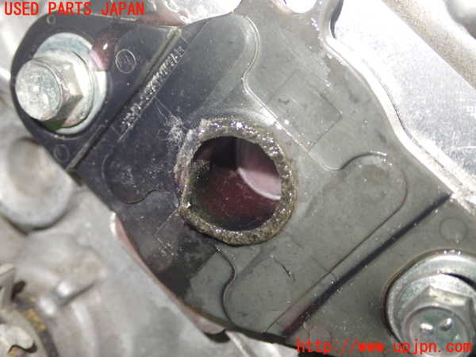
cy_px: 178
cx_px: 238
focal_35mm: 50
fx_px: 688
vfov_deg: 29.1
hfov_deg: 38.2
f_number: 3.2
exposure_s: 1/50
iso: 800
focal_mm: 9.01
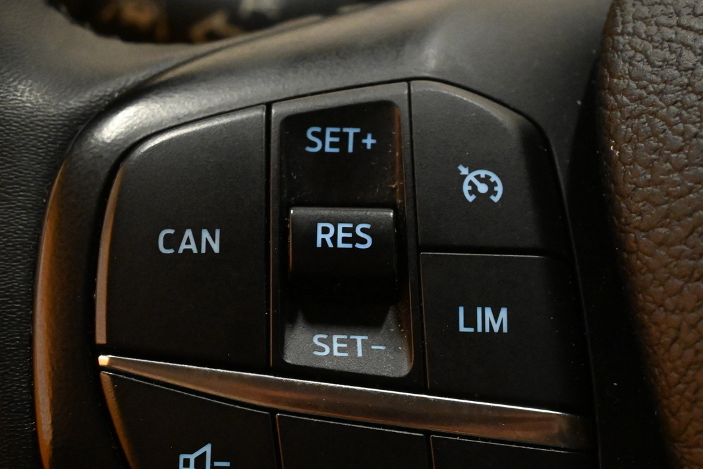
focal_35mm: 82
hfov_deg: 24.8
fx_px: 1601
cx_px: 337
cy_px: 327
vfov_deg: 16.6
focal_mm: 36
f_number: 8
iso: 7200
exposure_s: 1/60
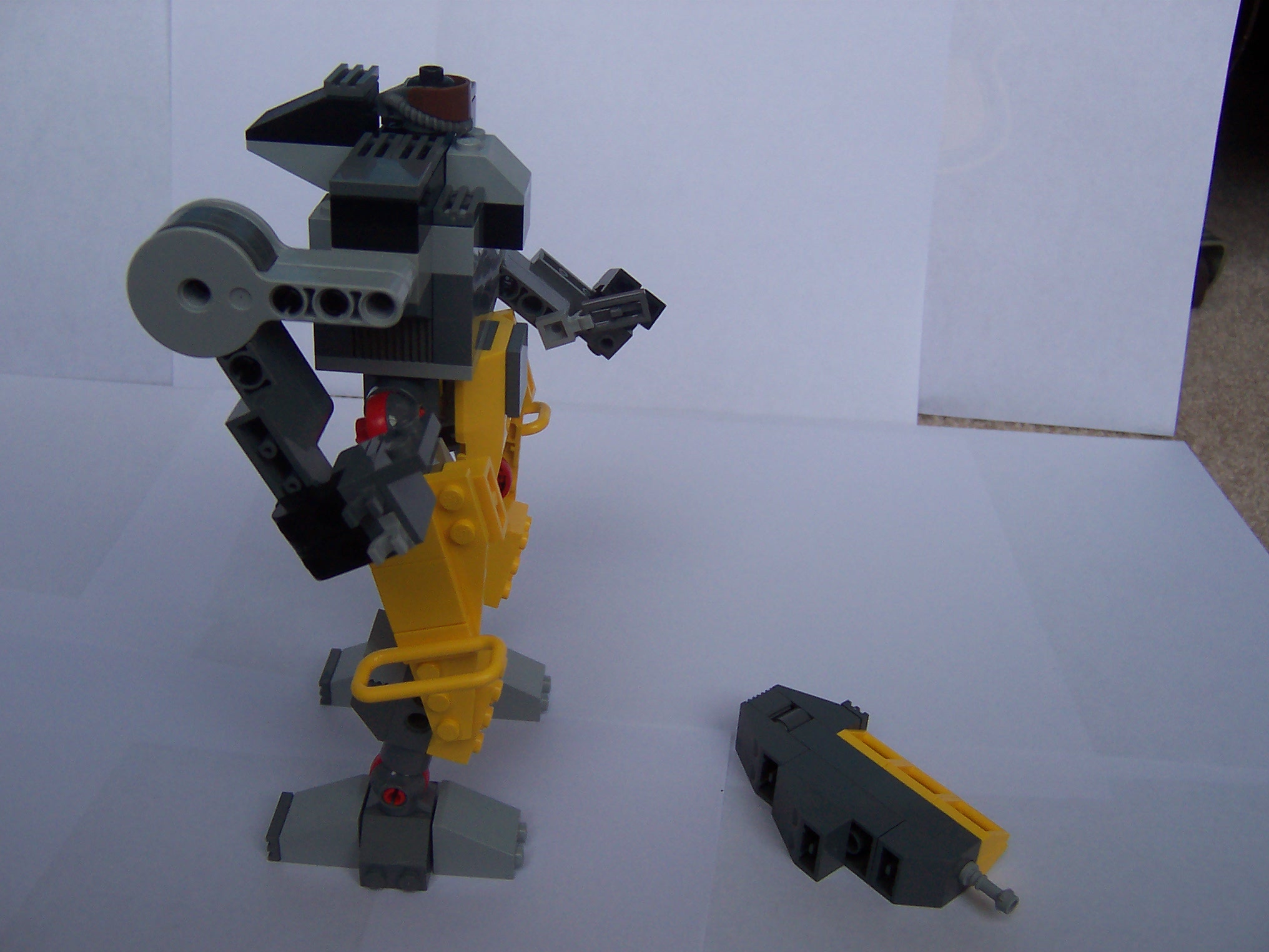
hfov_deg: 51.4
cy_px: 476
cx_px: 634
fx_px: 1320
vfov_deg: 39.7
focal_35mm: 36
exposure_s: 1/45
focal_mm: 5.6
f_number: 2.8
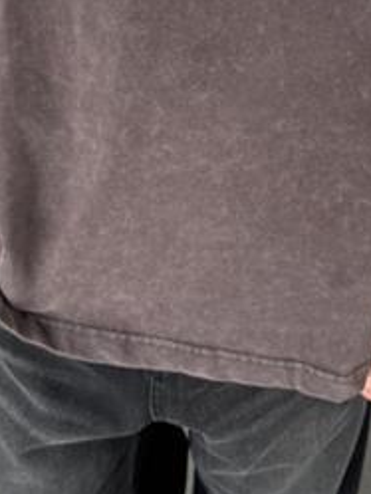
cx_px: 228
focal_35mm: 77
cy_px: 75
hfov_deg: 19.1
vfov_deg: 24.8
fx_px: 1099
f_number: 1.78
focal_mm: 6.76
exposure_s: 1/381
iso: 80
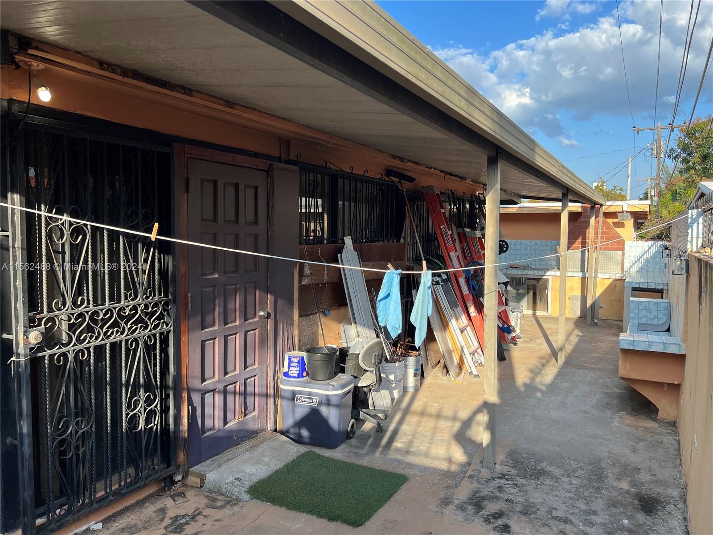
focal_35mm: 26
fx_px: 536
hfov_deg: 67.3
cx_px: 356
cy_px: 268
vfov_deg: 53.1
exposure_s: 1/1009
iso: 50
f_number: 1.5
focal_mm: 5.7
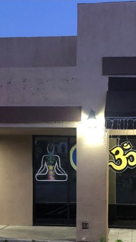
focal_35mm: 49
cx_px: 103
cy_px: 194
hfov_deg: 24.2
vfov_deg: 40.4
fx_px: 314
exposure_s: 1/5
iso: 100
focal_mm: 3.99
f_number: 1.8
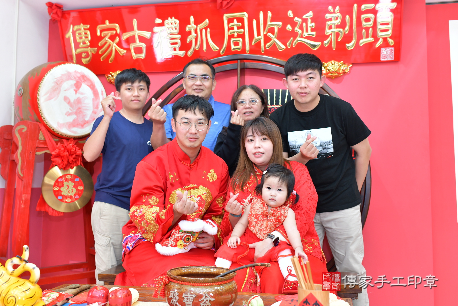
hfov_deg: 53.1
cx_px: 226
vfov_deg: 36.9
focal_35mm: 36
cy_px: 150
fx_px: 458
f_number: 4.5
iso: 800
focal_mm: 35
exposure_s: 1/200
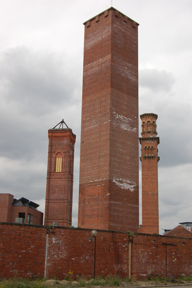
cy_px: 144
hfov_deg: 26.4
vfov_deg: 38.9
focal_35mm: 51
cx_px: 96
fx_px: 409
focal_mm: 34
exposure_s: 1/320
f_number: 9
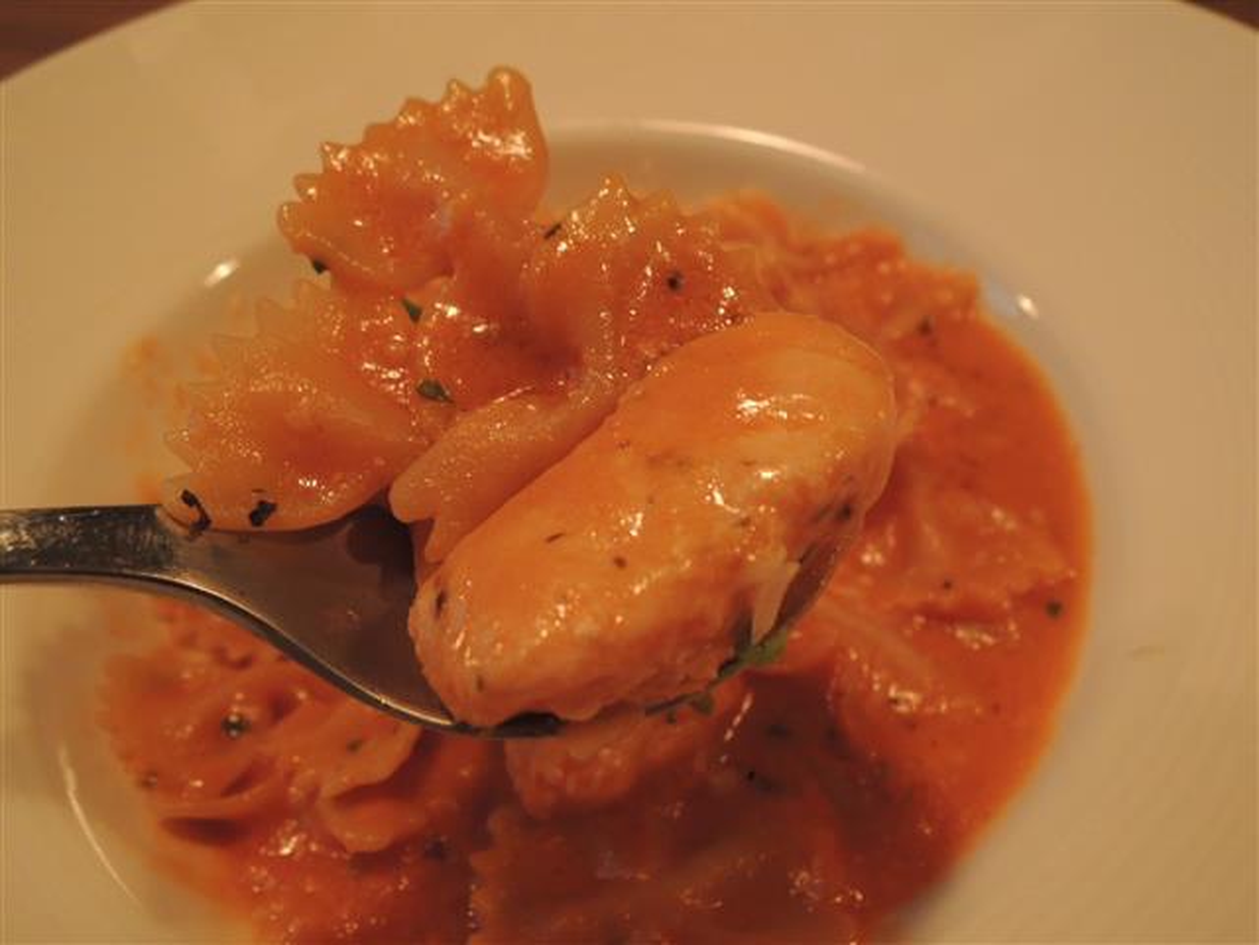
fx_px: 873
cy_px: 472
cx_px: 630
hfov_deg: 71.6
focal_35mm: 24
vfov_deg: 56.8
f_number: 2.8
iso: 400
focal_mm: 4.3
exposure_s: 1/8
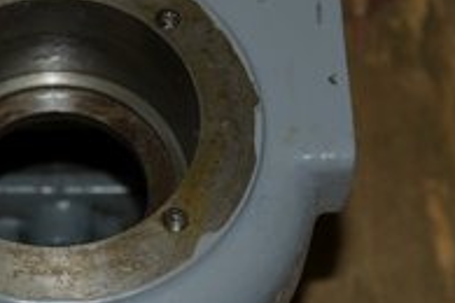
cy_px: 155
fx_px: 1554
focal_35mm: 123
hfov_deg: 16.4
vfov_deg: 11.1
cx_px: 14
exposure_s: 1/100
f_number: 5.6
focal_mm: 40
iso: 250
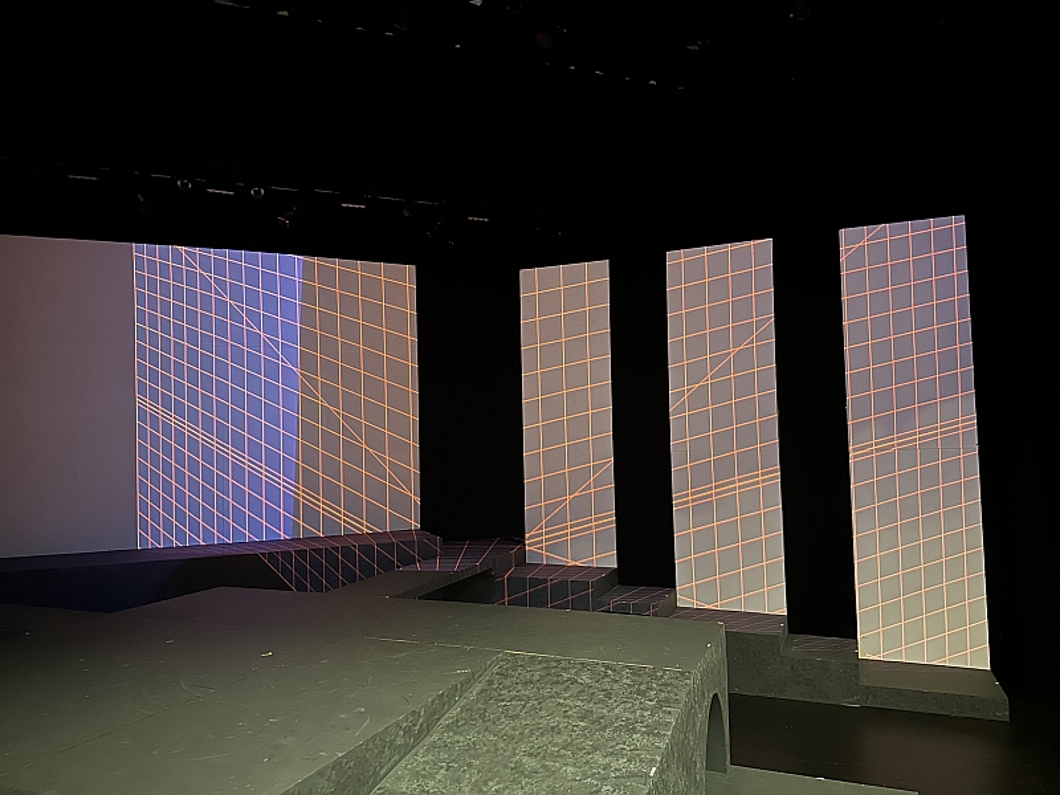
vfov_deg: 56.8
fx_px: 735
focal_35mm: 24
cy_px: 398
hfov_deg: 71.6
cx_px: 530
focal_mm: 6.86
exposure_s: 1/9
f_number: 1.78
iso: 1600
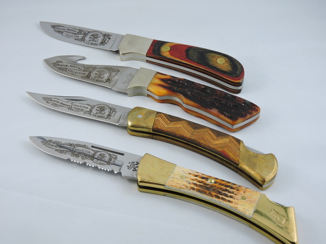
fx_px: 612
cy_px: 122
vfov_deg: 22.6
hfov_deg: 29.8
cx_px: 163
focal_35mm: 65
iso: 100
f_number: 4.2
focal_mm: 11.6
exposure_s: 1/40
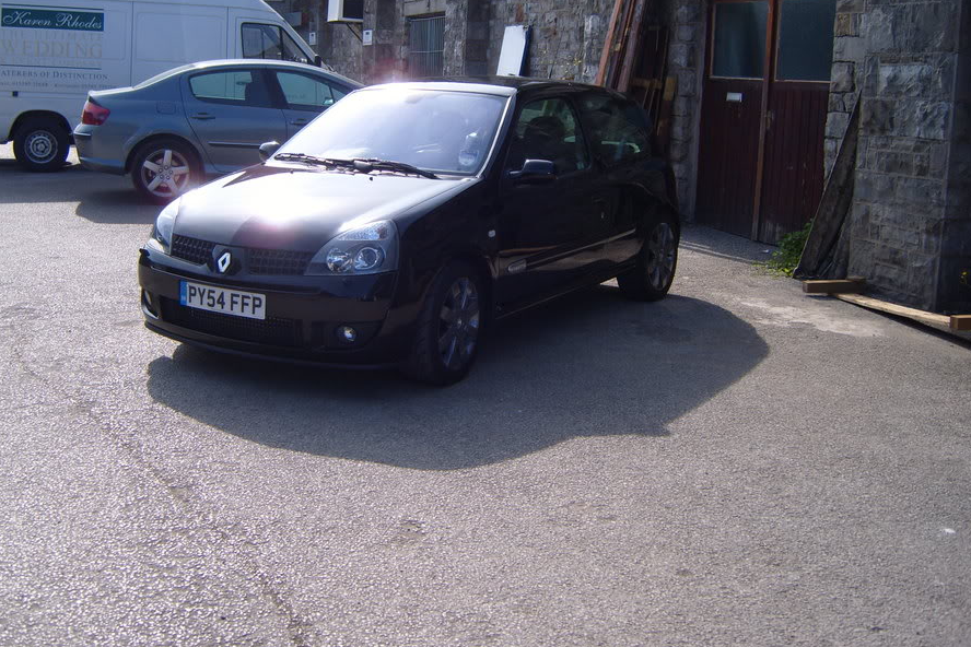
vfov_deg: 31.7
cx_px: 417
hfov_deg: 46.3
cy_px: 240
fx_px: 1133
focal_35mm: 42
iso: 80
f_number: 7.1
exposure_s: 1/180
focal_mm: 7.4
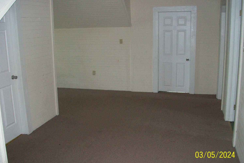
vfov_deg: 36.9
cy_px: 82
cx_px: 123
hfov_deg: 53.1
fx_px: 244
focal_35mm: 36
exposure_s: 1/60
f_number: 2.8
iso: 160
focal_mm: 5.7
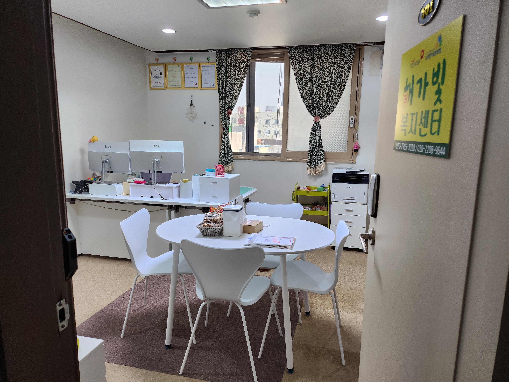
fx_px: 353
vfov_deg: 56.8
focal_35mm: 24
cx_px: 254
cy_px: 191
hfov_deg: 71.6
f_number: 1.8
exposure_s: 1/120
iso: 100
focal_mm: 5
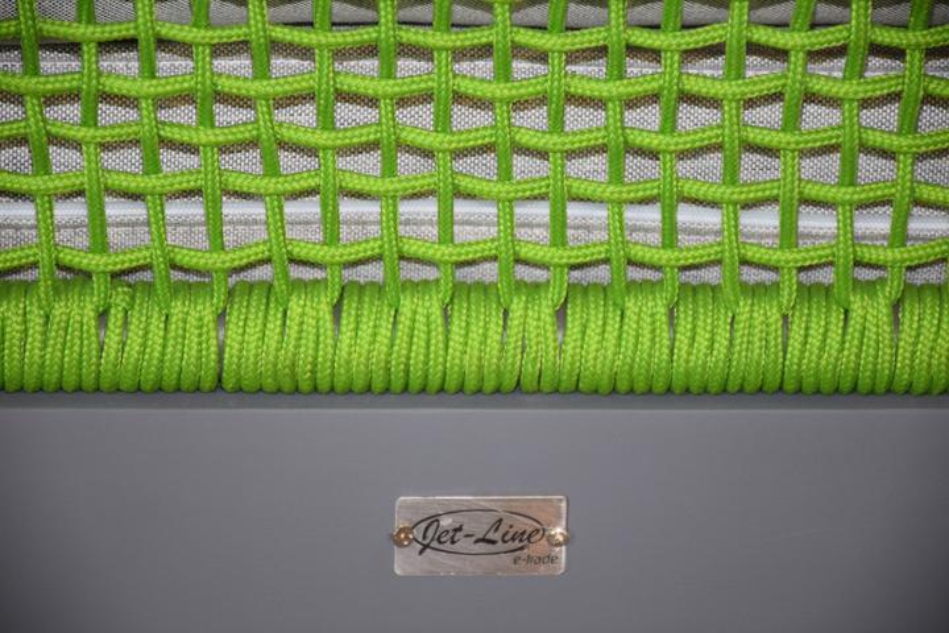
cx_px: 474
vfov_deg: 6.5
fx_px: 5535
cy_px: 316
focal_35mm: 210
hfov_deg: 9.8
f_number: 5.6
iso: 1250
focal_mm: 140
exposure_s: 1/60
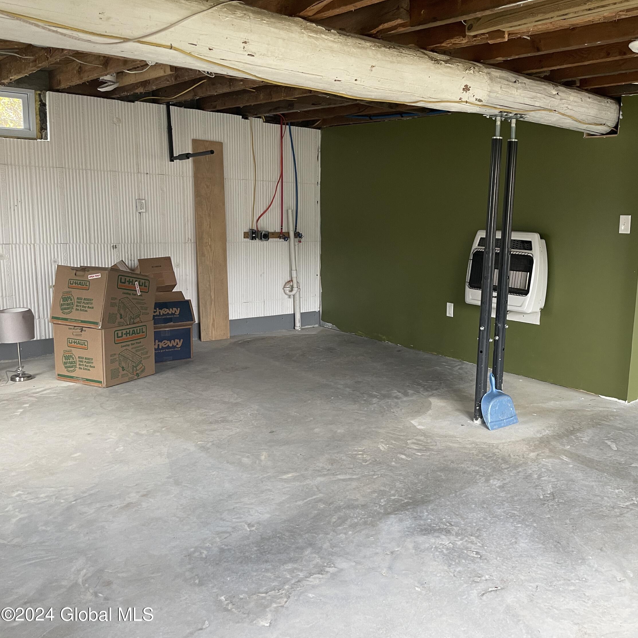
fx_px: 646
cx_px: 430
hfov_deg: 51.5
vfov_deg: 52.5
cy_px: 321
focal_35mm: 31
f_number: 1.6
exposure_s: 1/95
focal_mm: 5.1
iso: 125
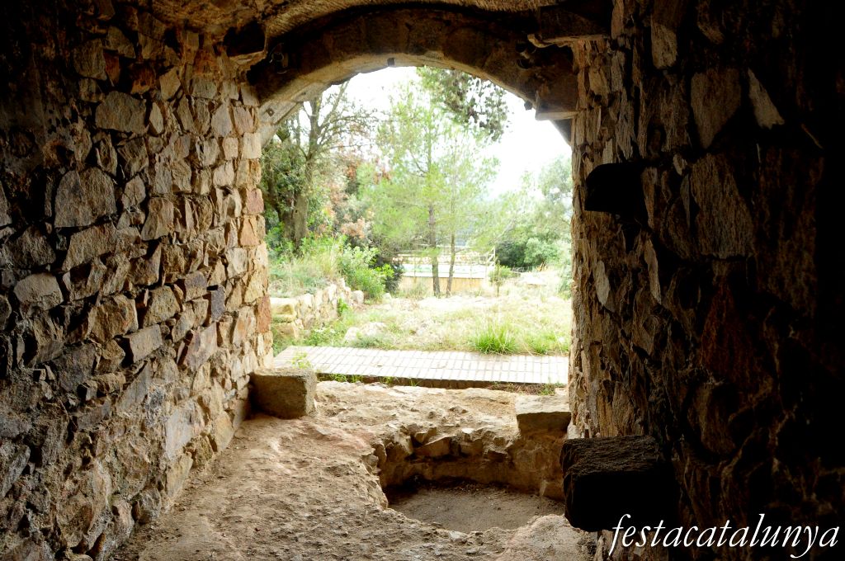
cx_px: 422
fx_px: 633
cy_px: 280
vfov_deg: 47.8
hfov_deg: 67.4
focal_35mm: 27
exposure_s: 1/100
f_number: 5
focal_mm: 18
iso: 1600
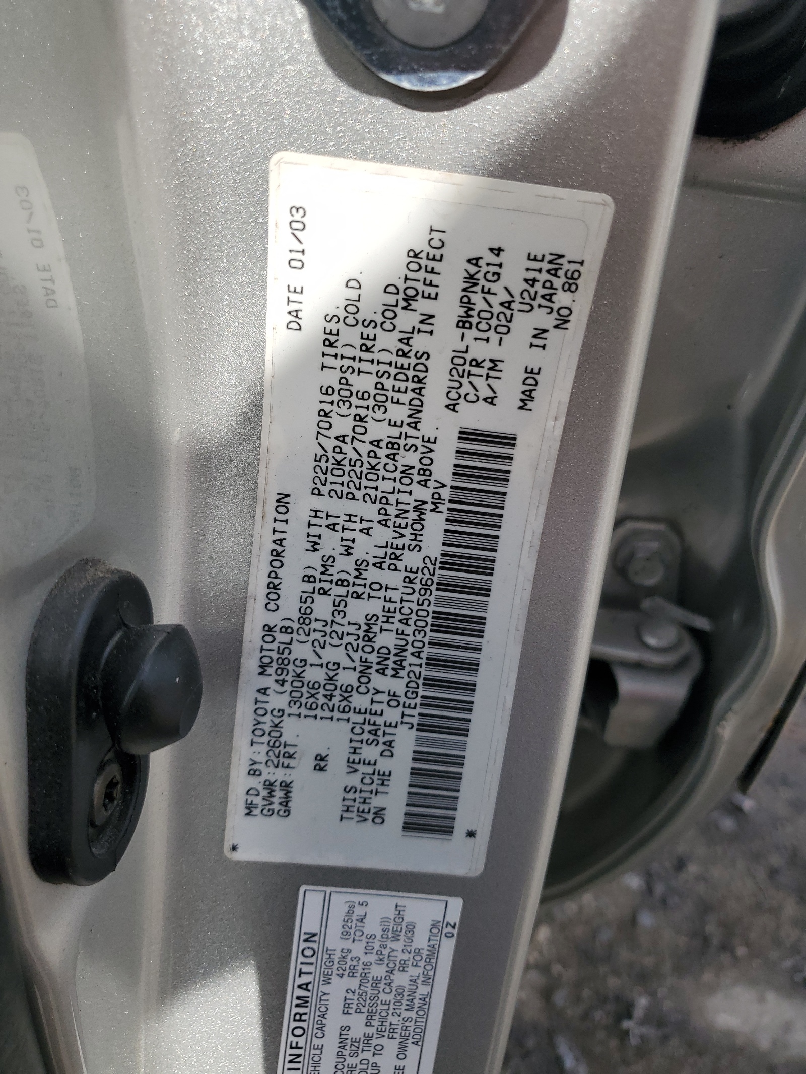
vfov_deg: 67.3
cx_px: 403
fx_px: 807
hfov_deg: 53.1
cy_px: 537
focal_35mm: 26
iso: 50
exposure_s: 1/1667
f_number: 1.5
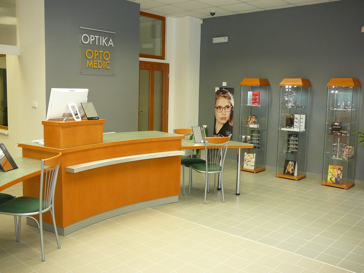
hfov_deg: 52.6
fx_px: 368
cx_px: 182
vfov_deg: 40.7
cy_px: 136
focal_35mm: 35
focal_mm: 5.2
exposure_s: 1/30
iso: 160
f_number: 2.8
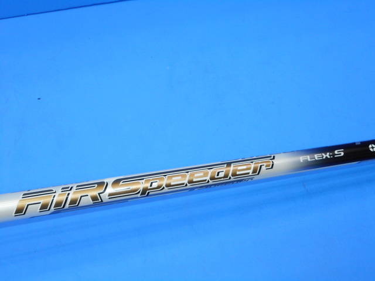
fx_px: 552
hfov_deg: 37.5
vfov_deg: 28.6
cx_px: 188
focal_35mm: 51
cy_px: 140
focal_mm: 9.1
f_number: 4.9
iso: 250
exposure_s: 1/60
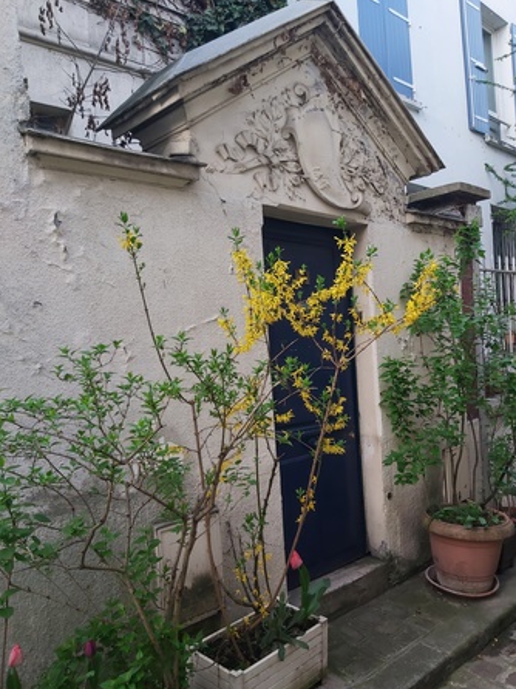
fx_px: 557
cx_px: 277
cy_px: 360
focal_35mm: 28
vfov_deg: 63.4
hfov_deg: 49.7
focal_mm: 3.92
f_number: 1.7
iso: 64
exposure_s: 1/171
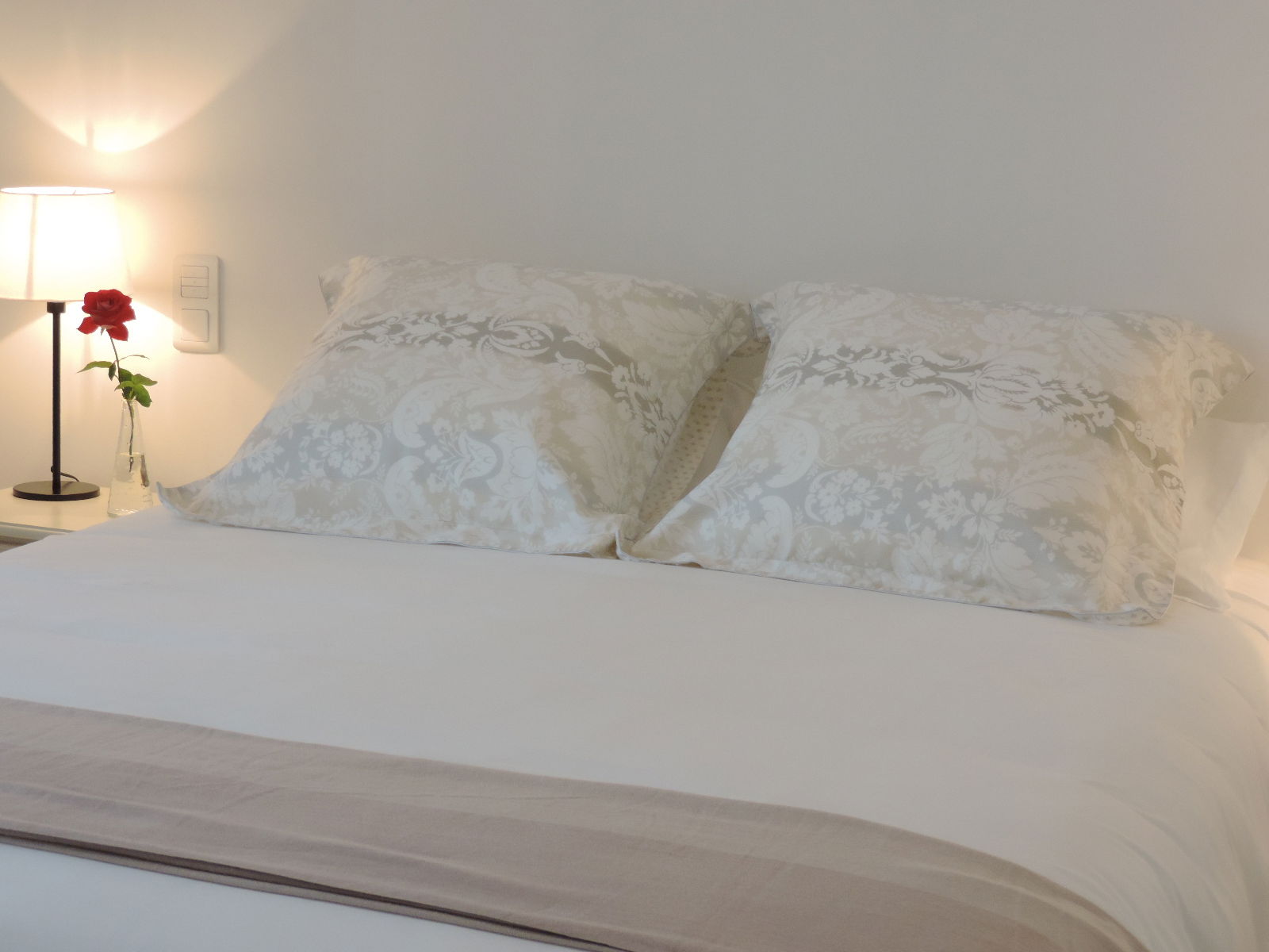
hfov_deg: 27.8
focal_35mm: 70
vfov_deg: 21.0
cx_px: 634
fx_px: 2566
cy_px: 476
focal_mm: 12.4
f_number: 3.9
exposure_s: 1/60
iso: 400
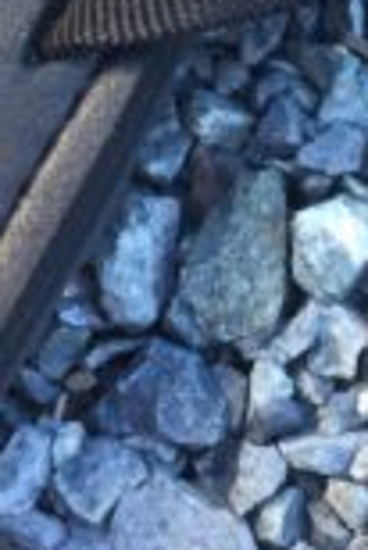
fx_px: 2494
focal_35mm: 163
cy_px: -336
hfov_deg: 8.2
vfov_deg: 11.9
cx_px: 632
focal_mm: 4.15
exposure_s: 1/60
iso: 40
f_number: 2.2
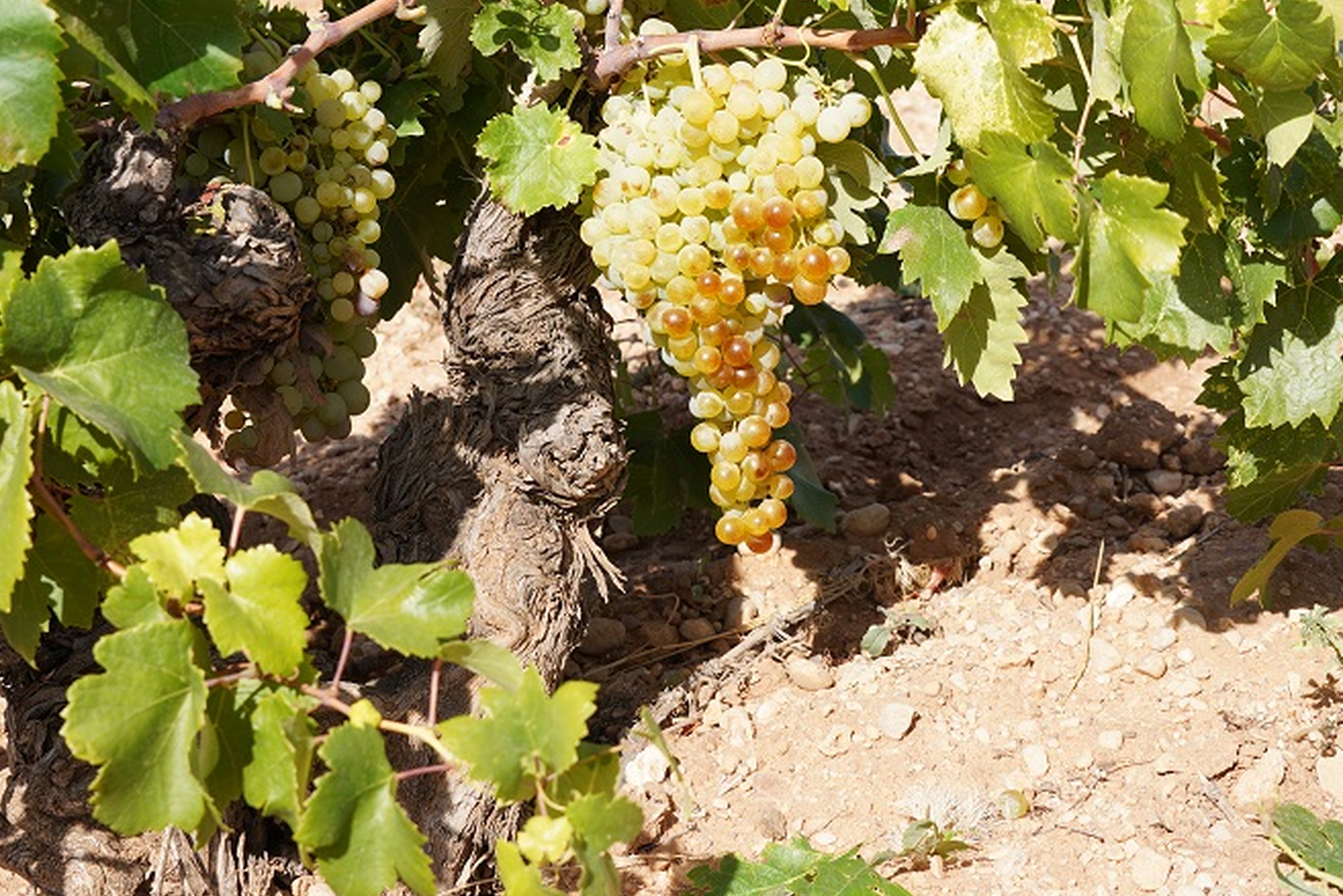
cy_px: 271
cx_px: 693
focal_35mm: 68
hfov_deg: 29.7
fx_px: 2537
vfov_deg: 19.9
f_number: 8
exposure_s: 1/160
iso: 100
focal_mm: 47
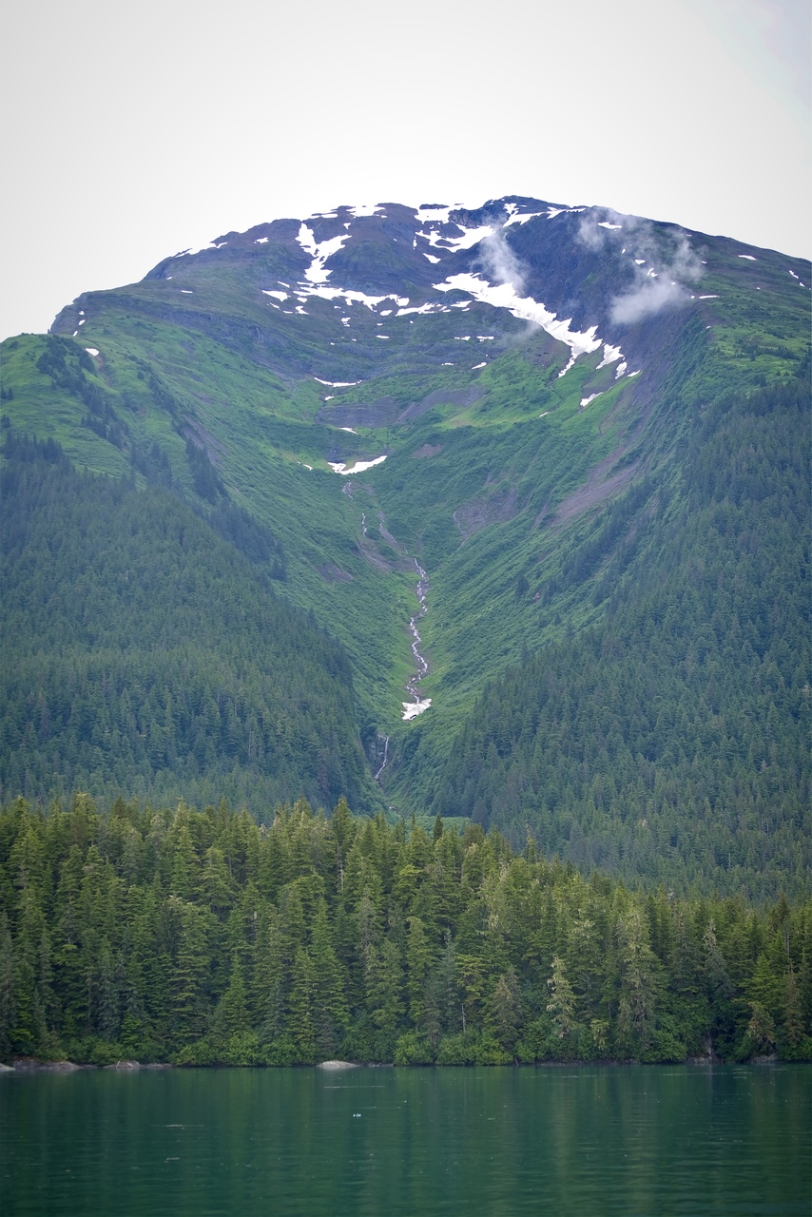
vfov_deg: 24.8
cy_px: 608
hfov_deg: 16.7
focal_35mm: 82
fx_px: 2773
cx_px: 406
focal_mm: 82
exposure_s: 1/200
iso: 100
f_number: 5
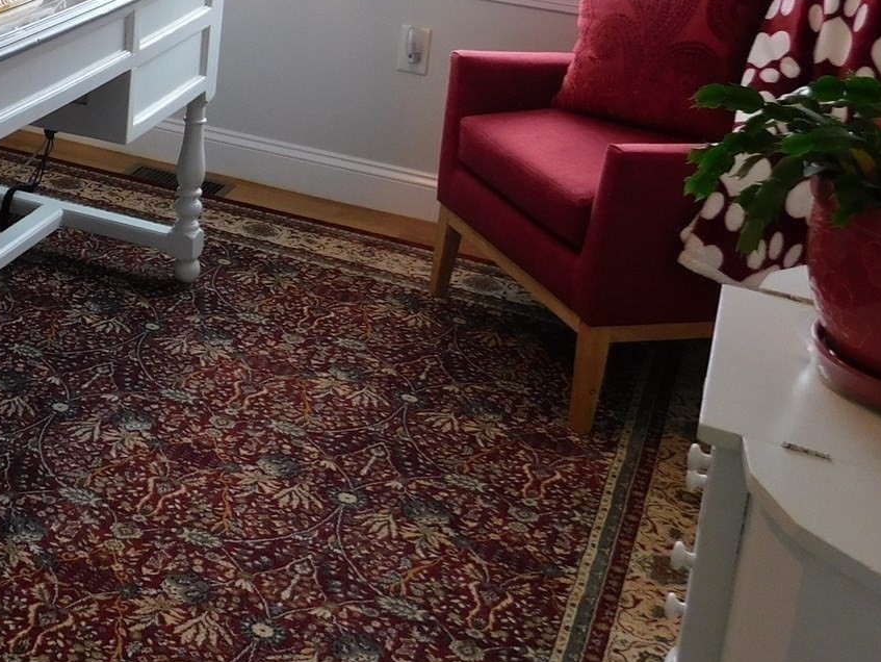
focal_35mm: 58
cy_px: -42
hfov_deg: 31.1
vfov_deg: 23.8
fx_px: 1477
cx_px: 25
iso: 125
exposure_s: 1/40
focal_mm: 4.1
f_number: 3
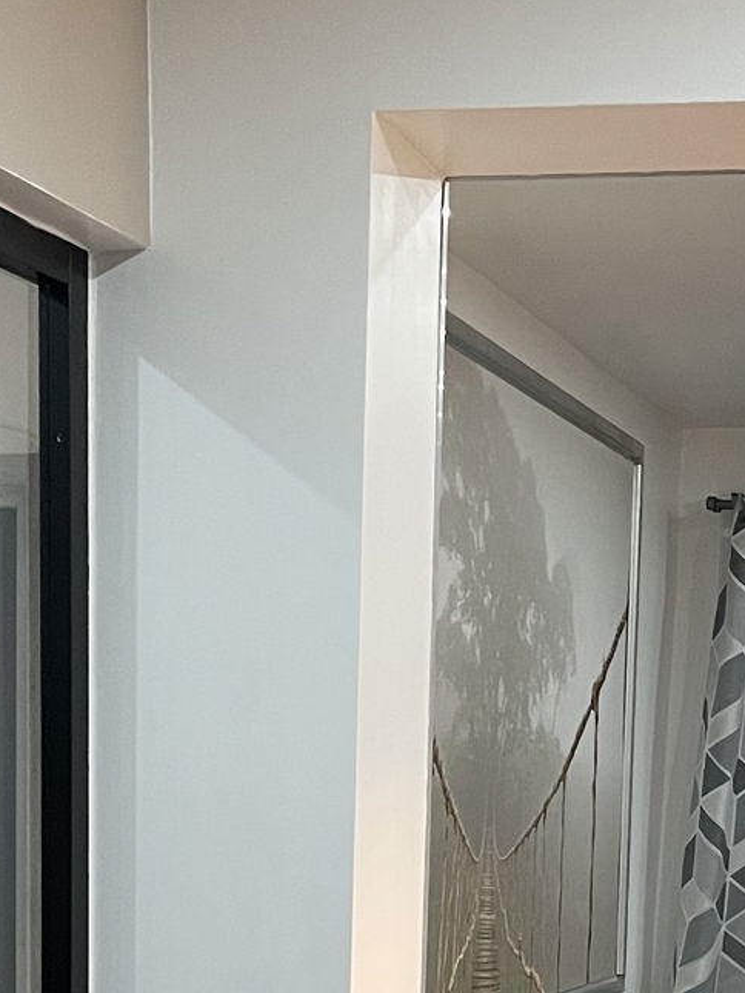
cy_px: 1219
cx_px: 463
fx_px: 2467
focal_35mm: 86
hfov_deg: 17.2
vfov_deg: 21.1
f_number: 1.6
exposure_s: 1/50
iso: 250
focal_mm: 4.2
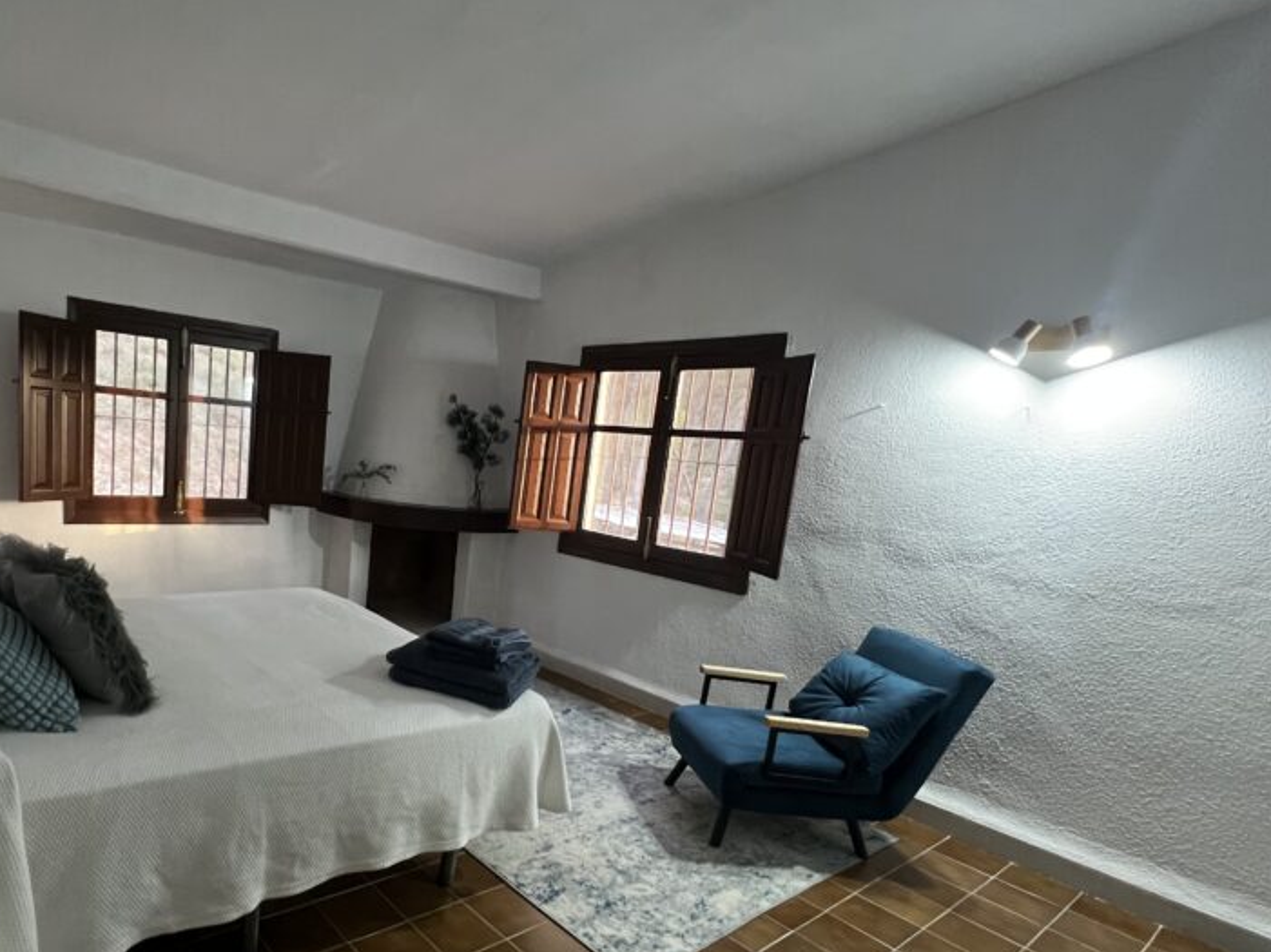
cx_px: 406
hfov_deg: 81.3
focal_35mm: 19
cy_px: 562
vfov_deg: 68.1
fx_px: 697
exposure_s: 1/50
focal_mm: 1.57
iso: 500
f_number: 1.8
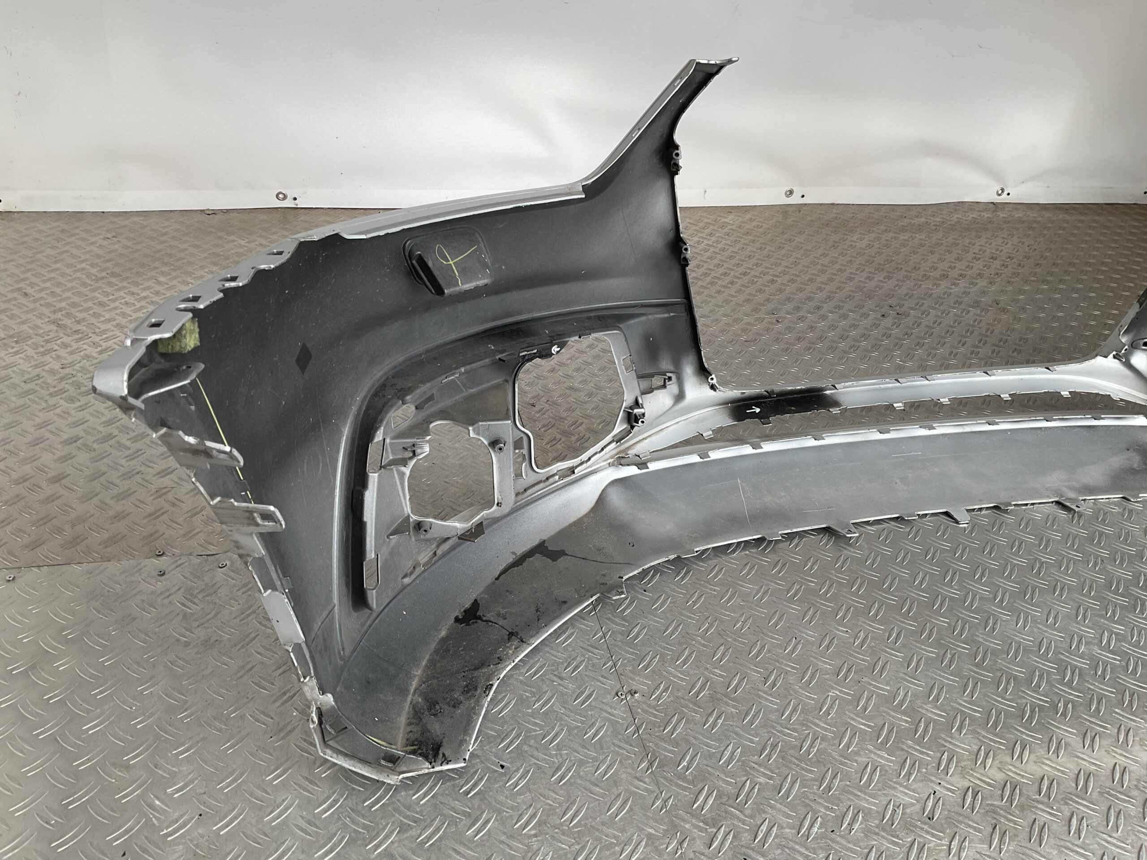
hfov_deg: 61.7
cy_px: 430
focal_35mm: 29
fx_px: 961
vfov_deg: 48.2
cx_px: 574
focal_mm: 3
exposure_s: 1/100
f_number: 1.8
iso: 20
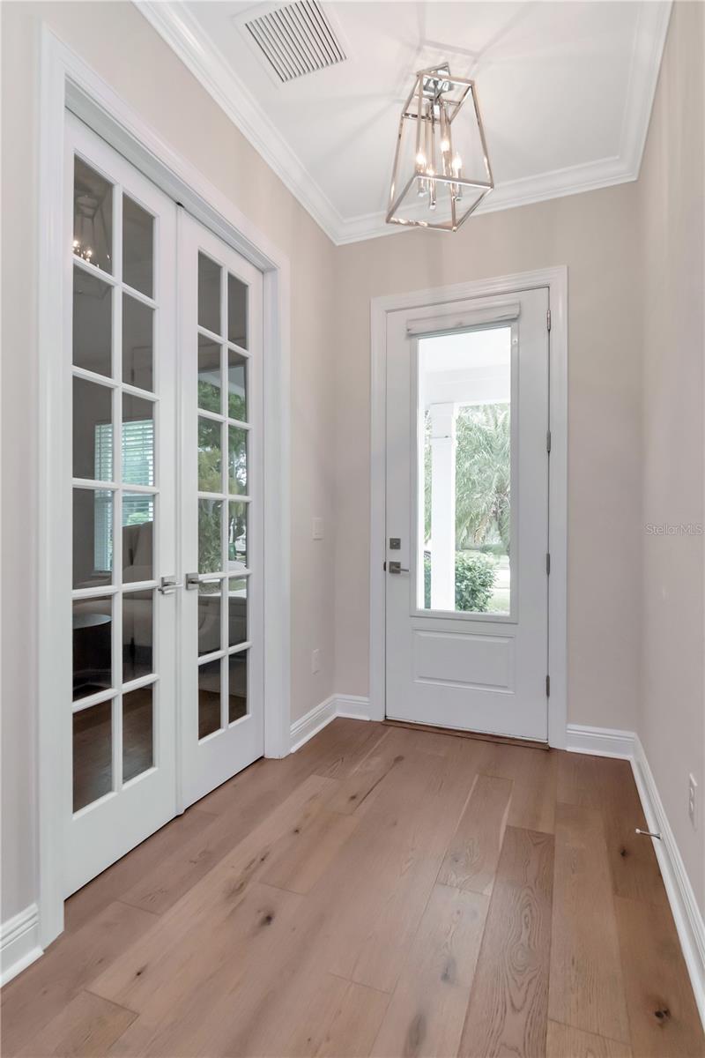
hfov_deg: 72.1
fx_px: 485
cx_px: 352
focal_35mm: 16
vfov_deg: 95.0
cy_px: 529
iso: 1000
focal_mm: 11
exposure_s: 1/200
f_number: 6.3
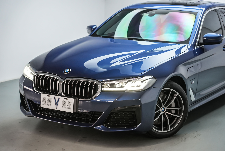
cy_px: 76
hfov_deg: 26.3
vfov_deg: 17.7
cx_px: 112
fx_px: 481
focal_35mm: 77
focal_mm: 77
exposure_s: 1/100
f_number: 4
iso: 3200
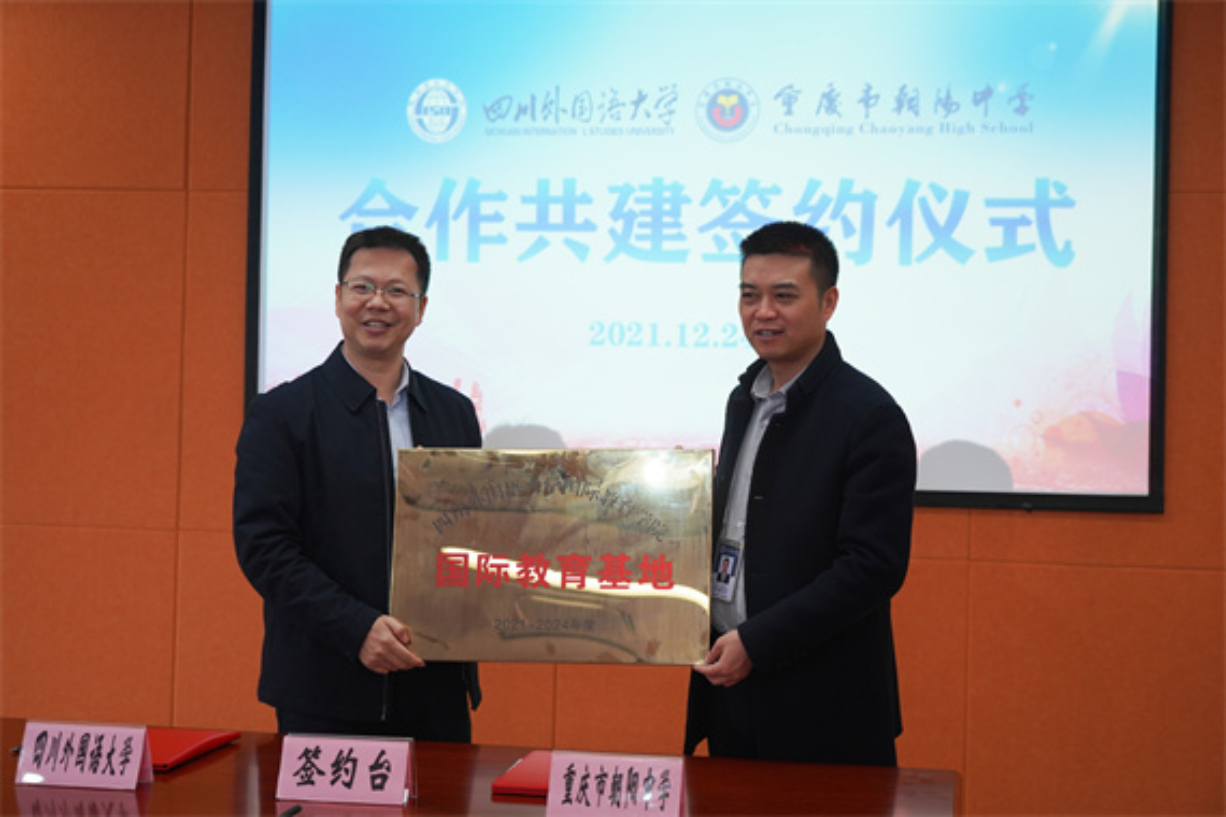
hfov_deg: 36.9
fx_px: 1839
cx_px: 613
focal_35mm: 54
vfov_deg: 25.1
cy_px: 408
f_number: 4
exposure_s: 1/160
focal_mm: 54
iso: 640
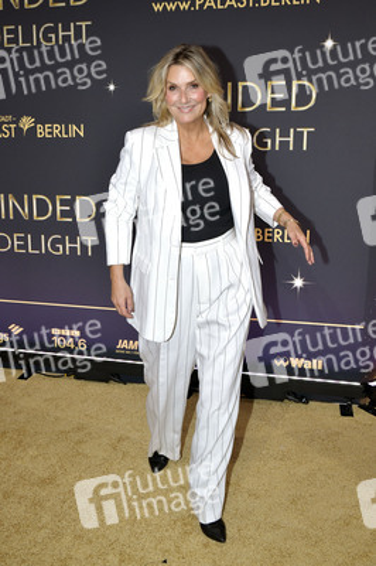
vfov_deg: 53.2
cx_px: 188
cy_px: 283
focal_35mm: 36
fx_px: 565
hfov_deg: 36.8
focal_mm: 36
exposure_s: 1/250
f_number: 6.3
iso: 1250
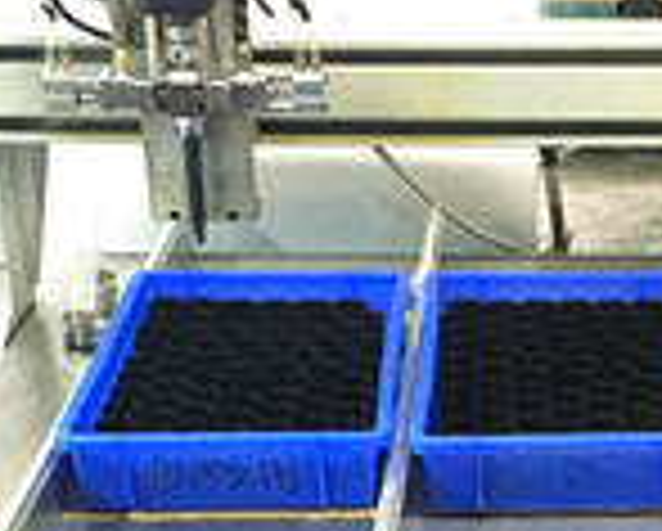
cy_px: 614
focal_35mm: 96
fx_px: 1883
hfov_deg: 19.7
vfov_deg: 15.5
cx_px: 540
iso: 200
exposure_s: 1/25
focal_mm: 4.15
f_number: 2.2
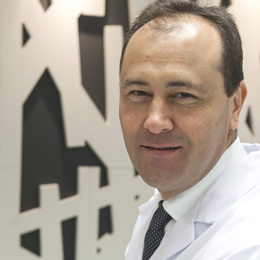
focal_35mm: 89
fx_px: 756
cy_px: 182
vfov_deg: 19.4
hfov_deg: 19.5
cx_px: 162
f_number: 5
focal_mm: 55
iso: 640
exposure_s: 1/80
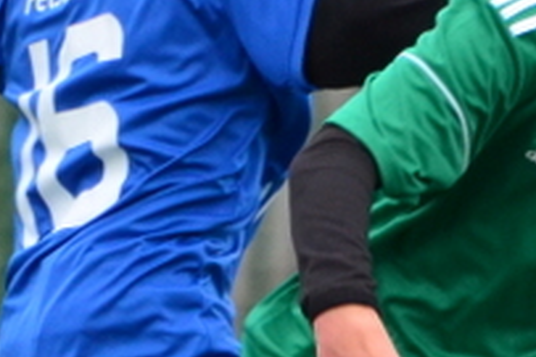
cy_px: 403
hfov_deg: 1.0
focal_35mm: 2124
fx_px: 31598
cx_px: 214
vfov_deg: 0.6
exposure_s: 1/640
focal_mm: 240
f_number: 5.6
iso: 800
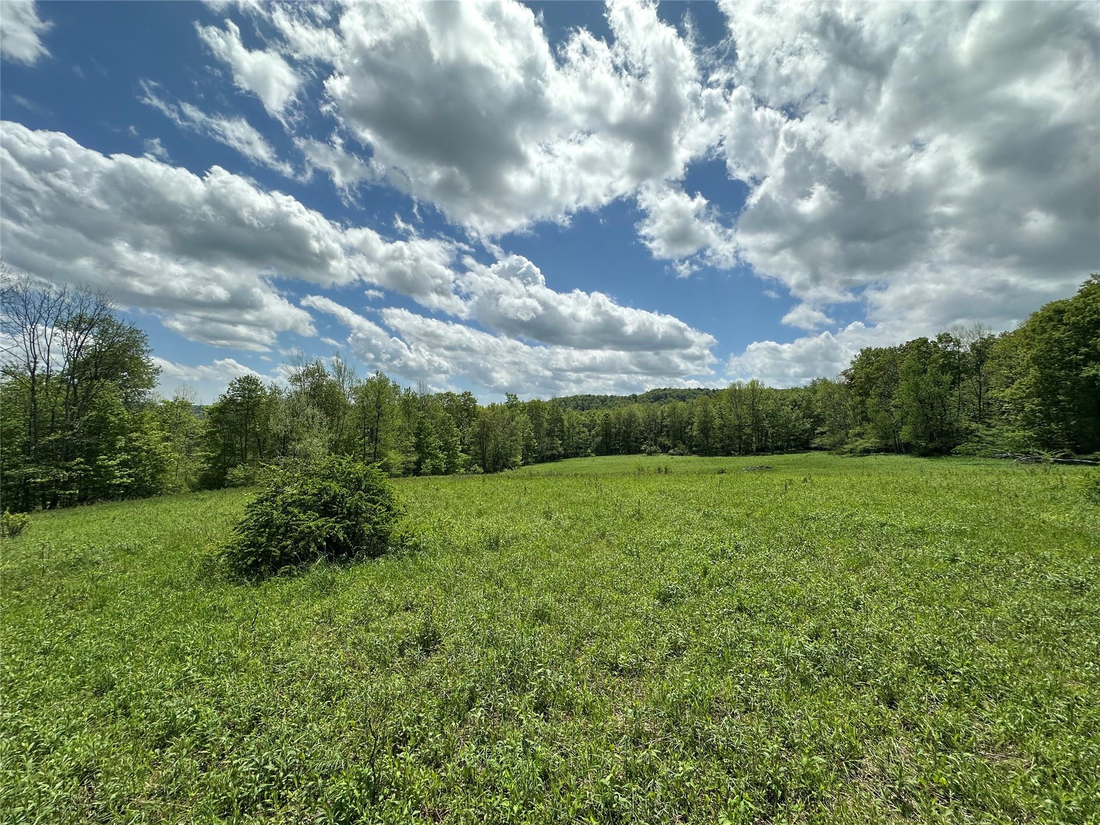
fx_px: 445
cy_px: 412
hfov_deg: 102.1
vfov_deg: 85.7
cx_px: 550
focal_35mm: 14
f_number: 2.2
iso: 50
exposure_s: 1/3731
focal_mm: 2.22
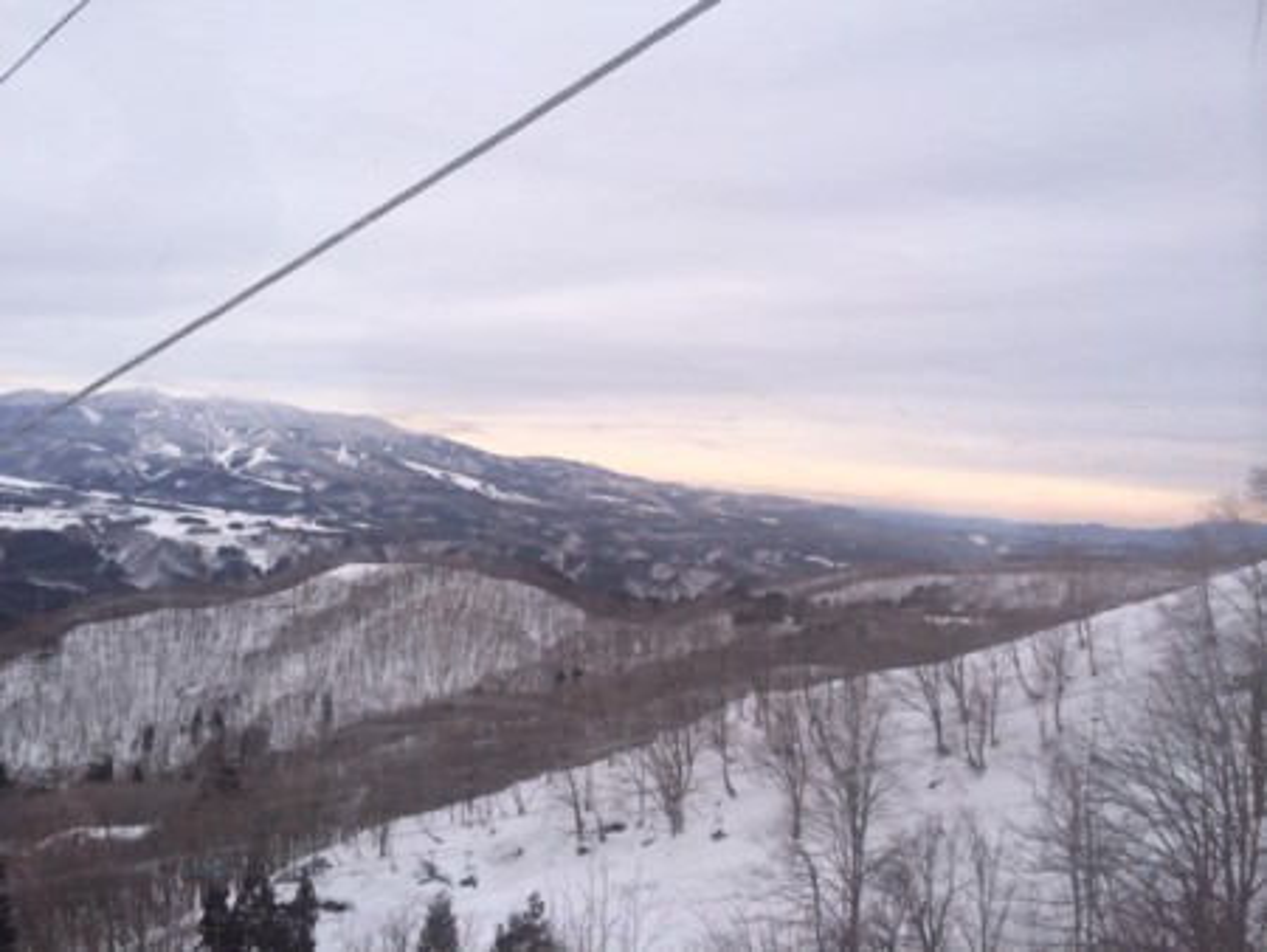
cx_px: 634
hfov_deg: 59.9
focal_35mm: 30
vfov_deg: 46.8
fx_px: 1099
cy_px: 476
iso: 32
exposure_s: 1/1026
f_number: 2.2
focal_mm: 4.12
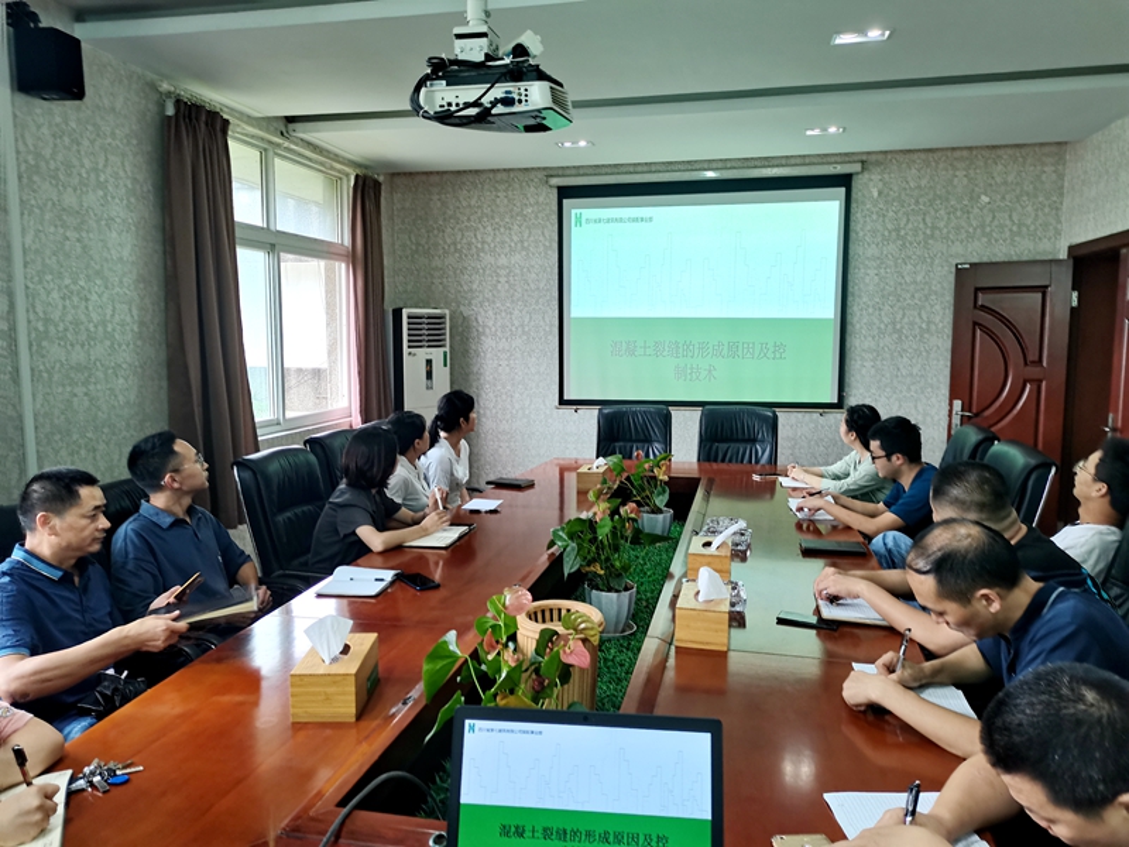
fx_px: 848
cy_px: 424
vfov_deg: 53.1
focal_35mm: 26
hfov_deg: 67.3
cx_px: 564
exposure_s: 1/100
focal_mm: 5.58
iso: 125
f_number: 1.8
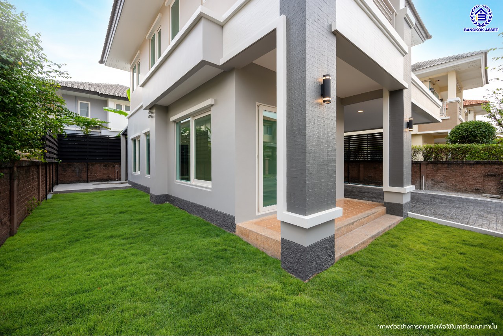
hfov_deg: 98.5
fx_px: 217
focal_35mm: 16
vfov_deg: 75.5
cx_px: 252
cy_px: 168
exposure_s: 1/100
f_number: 5.6
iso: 100
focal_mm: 15.5
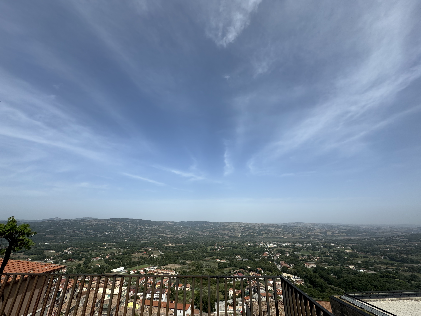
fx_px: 170
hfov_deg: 102.1
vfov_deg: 85.7
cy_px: 158
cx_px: 210
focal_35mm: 14
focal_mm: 2.22
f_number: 2.2
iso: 50
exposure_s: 1/2874
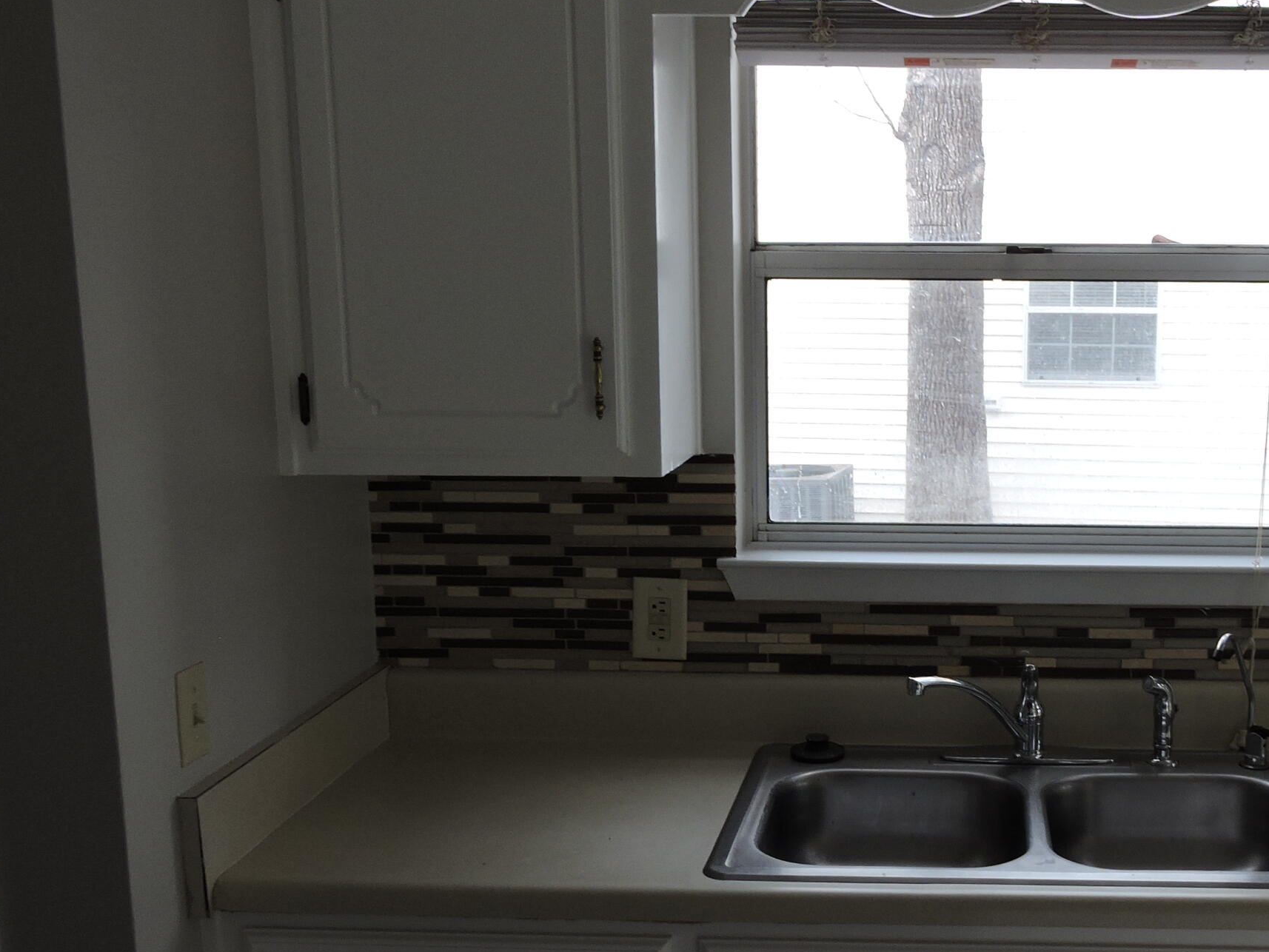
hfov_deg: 43.6
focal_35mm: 42
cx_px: 925
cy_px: 574
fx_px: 1540
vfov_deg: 34.2
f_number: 3.3
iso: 100
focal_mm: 4.3
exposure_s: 1/80
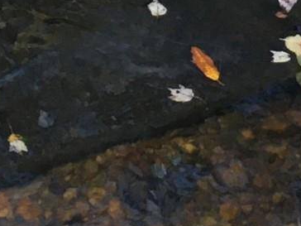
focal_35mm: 163
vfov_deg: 8.1
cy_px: -401
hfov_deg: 12.1
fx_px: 1417
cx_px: 71
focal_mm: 4.15
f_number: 2.2
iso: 64
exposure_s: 1/30
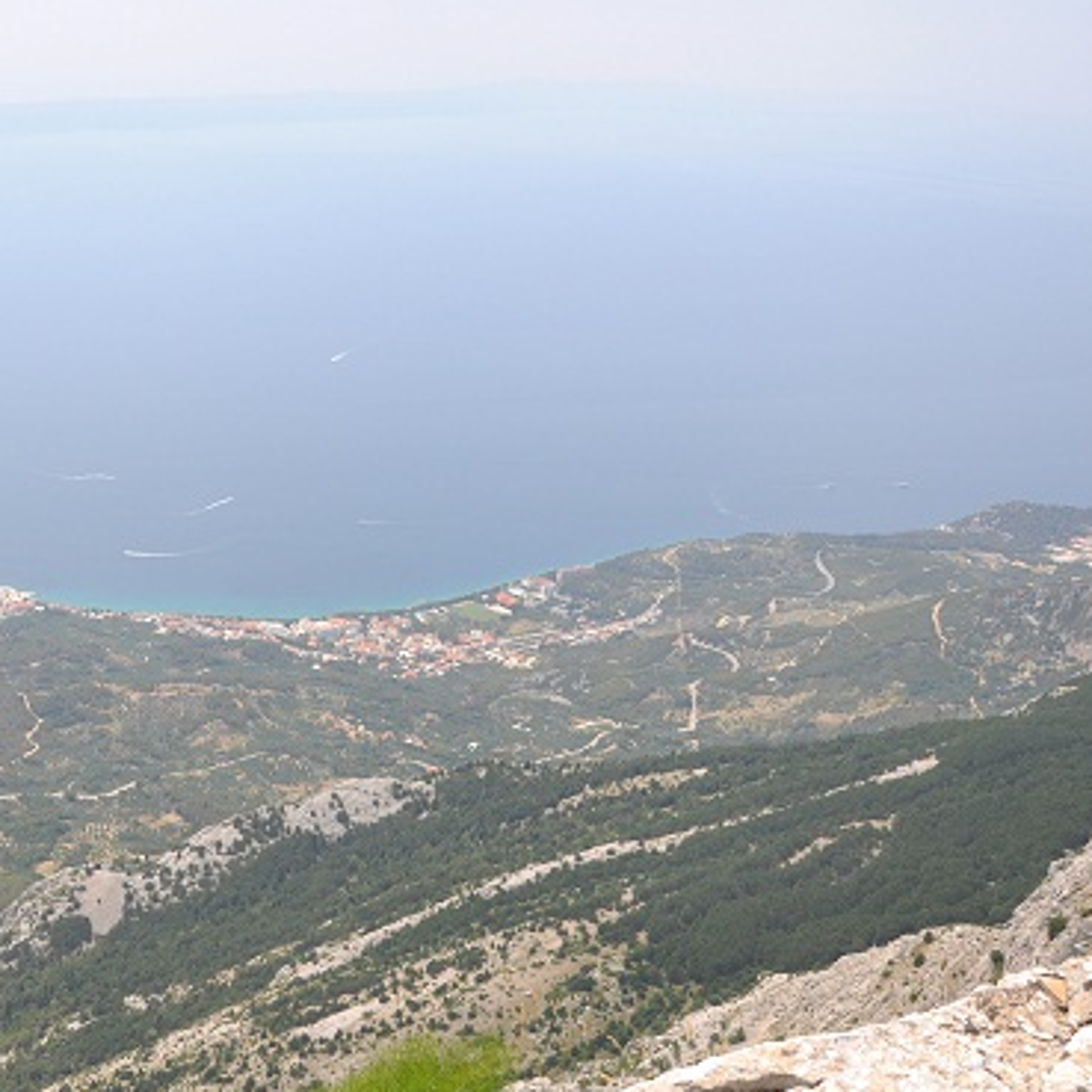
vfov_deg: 41.8
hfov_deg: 39.9
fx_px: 1428
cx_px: 195
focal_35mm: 40
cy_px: 482
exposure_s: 1/250
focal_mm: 18
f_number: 8
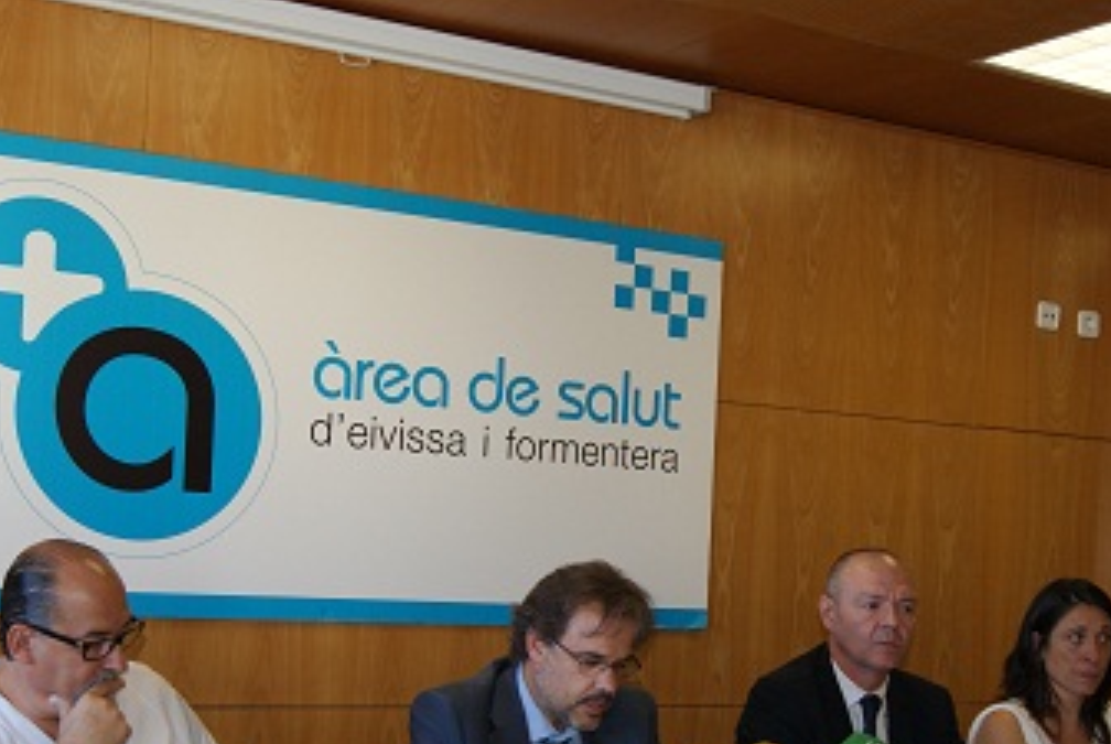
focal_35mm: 58
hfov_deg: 34.4
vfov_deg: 23.2
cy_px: 549
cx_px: 635
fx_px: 1792
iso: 400
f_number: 5.6
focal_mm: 26
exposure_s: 1/80
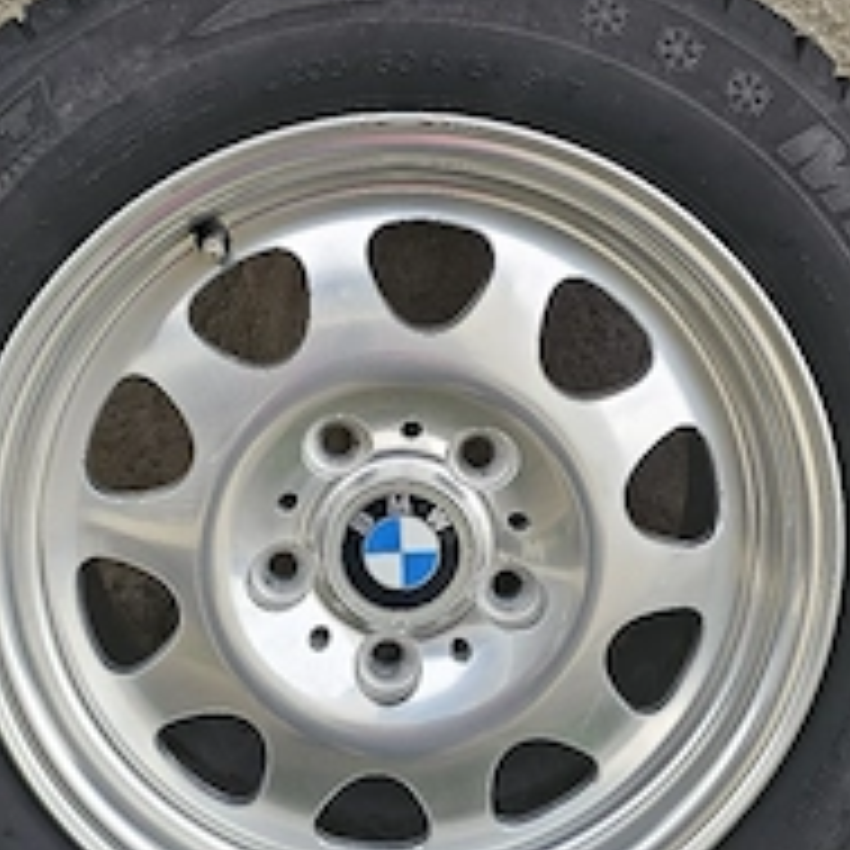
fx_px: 1195
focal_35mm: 43
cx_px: 373
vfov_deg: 39.2
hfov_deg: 39.1
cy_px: 405
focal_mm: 6.3
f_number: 1.7
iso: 20
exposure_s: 1/213
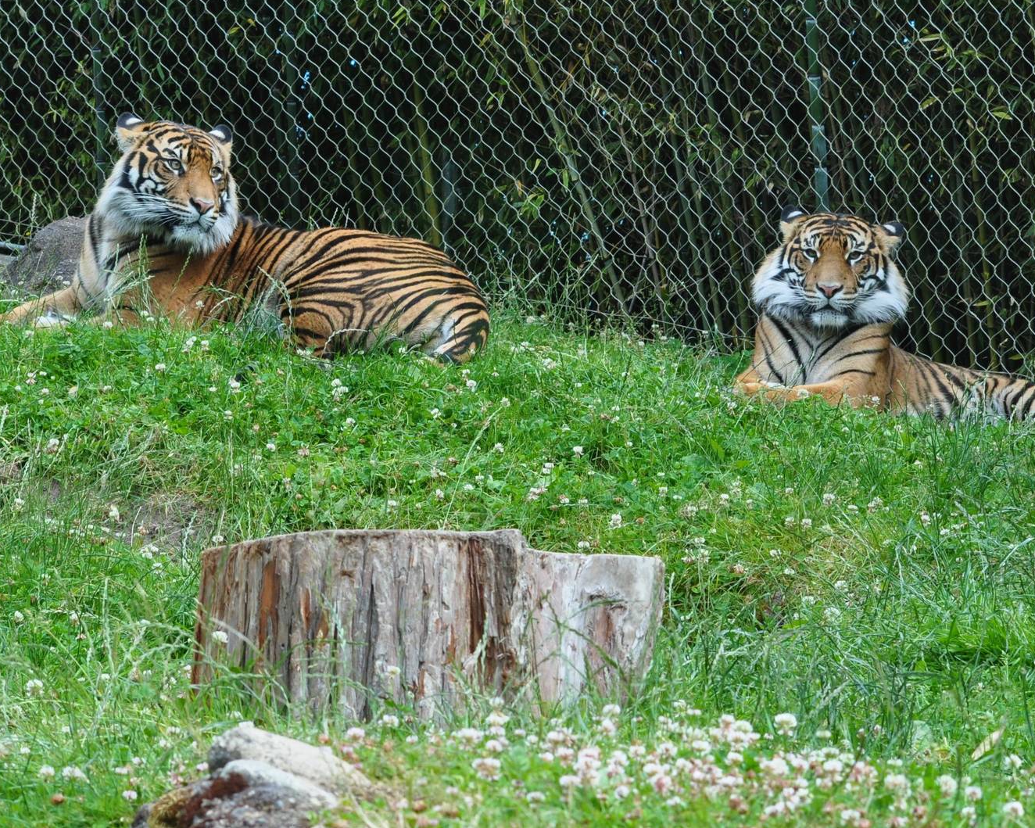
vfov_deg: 13.0
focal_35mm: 119
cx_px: 543
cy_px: 413
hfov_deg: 16.2
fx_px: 3645
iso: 400
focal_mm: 70
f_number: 9
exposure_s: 1/125
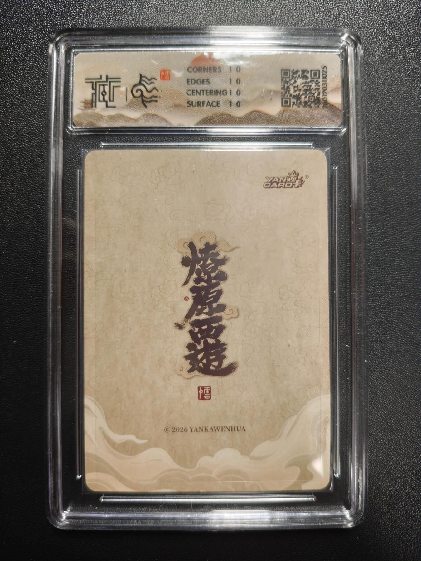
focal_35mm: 26
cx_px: 210
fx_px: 422
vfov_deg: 67.3
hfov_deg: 53.1
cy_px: 280
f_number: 1.5
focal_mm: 4.94
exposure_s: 1/50
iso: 400
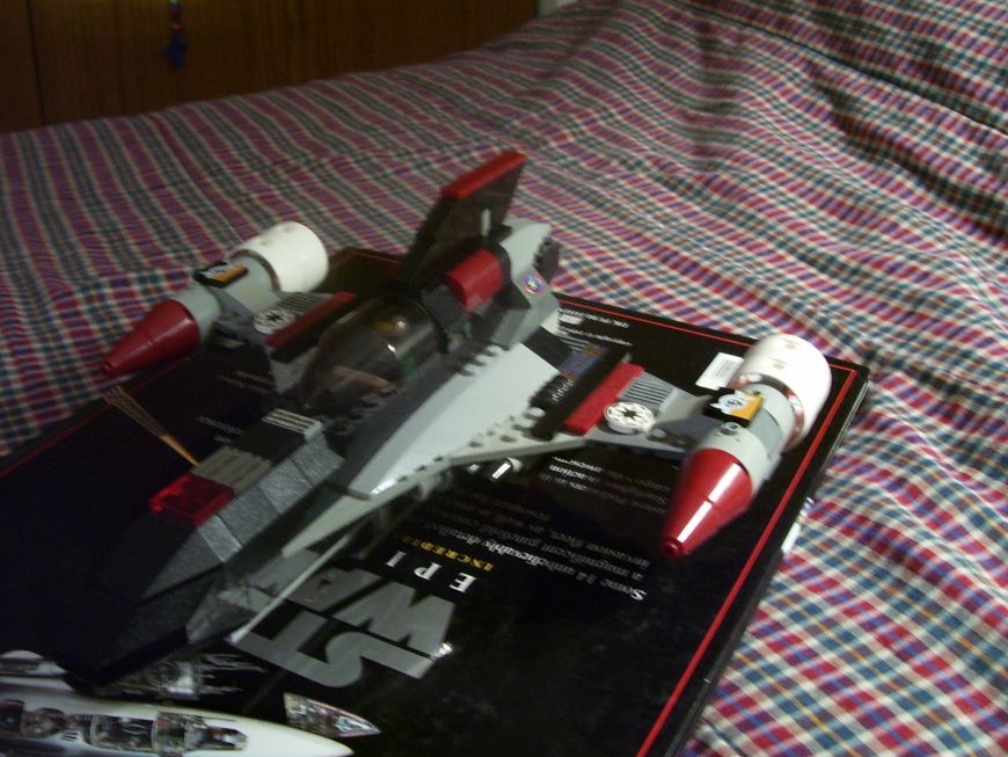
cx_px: 463
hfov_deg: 46.7
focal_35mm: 40
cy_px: 352
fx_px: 1165
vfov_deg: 36.0
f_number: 2.7
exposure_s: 1/8
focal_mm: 5.6
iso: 160
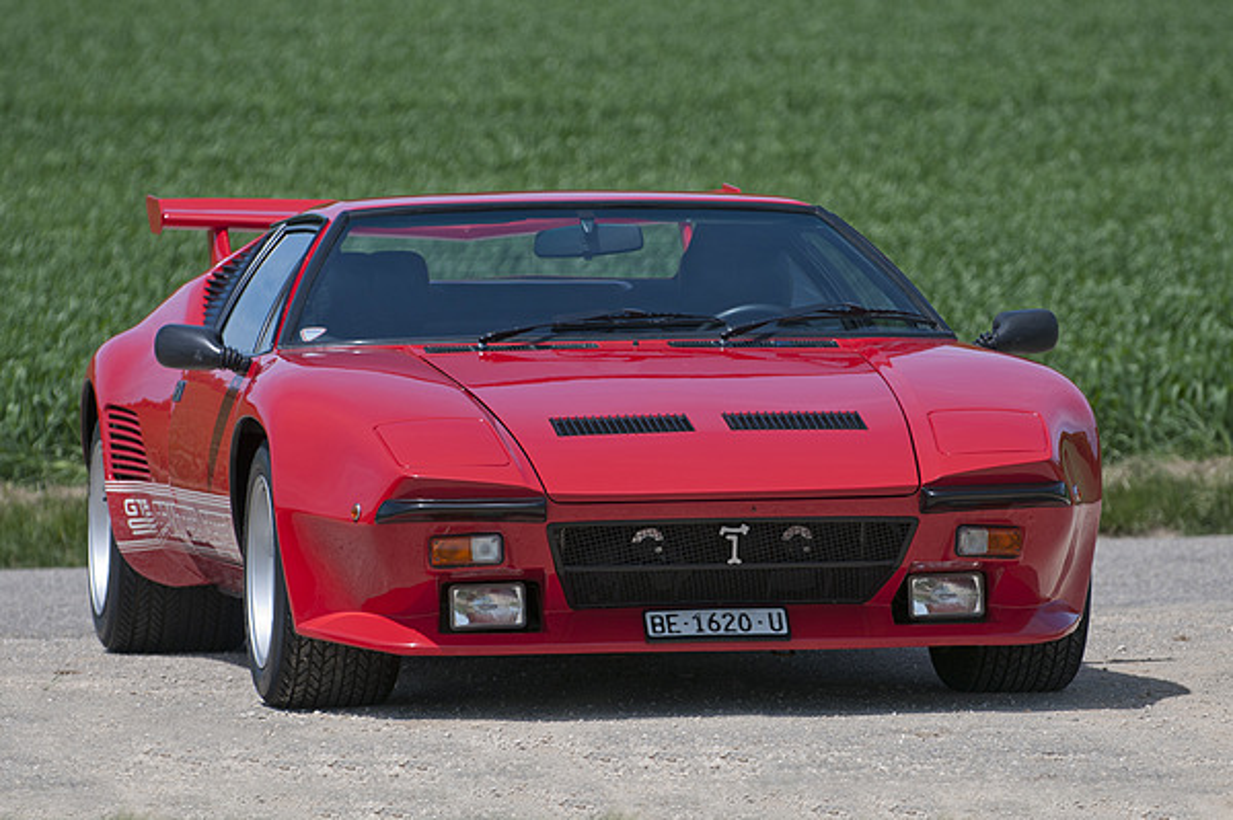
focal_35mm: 300
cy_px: 410
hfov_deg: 6.9
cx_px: 616
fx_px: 10266
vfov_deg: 4.6
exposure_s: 1/1000
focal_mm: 200
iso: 100
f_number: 4
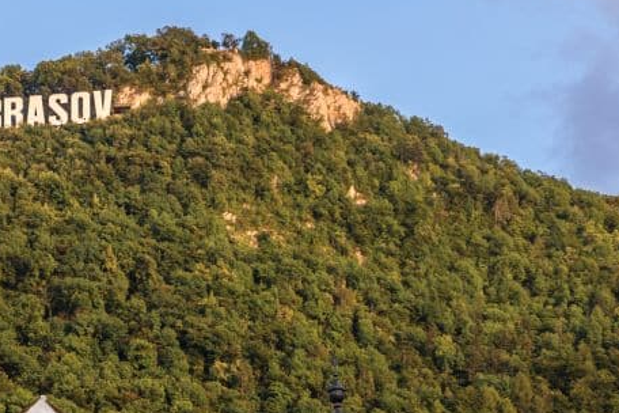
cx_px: 42
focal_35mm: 163
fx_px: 2802
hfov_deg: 12.5
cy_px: 420
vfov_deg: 8.4
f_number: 4.5
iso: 400
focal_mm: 62
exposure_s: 1/200
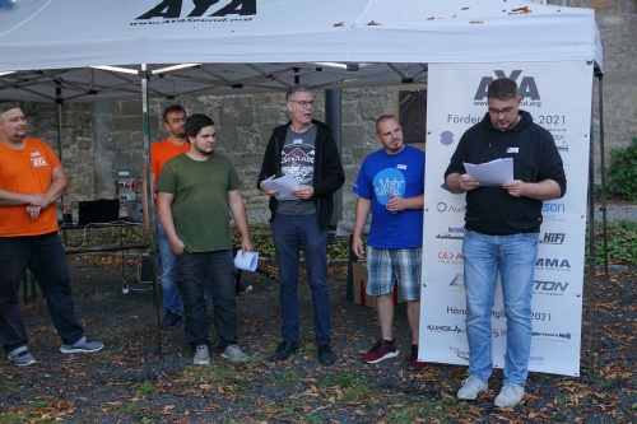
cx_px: 318
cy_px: 212
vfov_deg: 29.8
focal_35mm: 45
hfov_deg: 43.6
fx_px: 796
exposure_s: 1/160
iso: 320
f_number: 4
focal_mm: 30
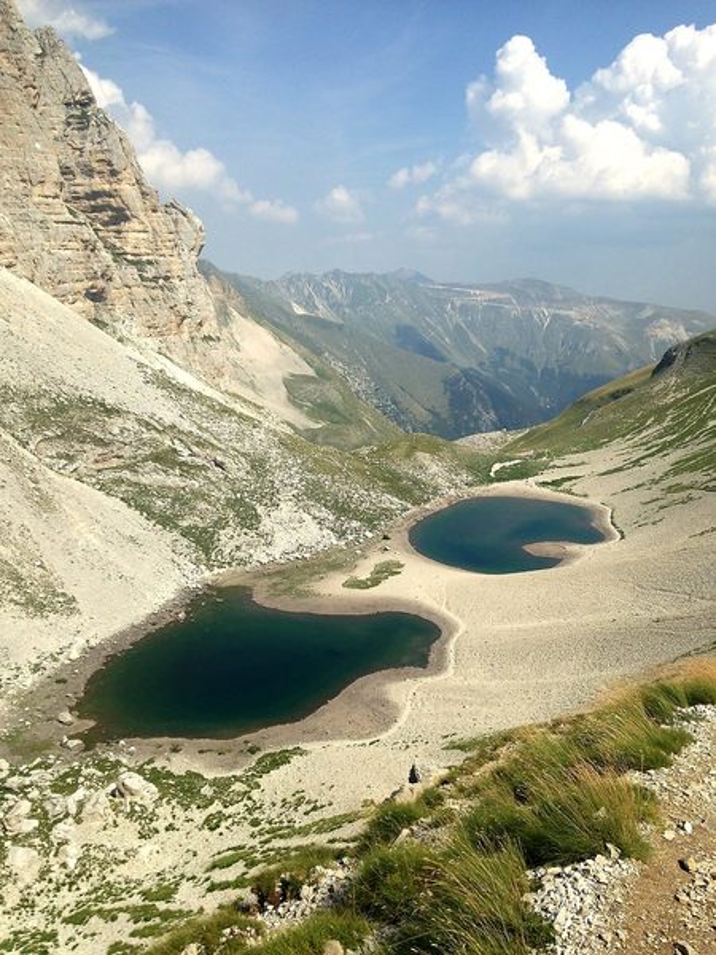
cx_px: 358
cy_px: 478
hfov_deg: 42.9
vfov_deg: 55.4
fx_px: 910
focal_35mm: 33
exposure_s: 1/2088
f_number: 2.4
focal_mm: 4.12
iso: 50
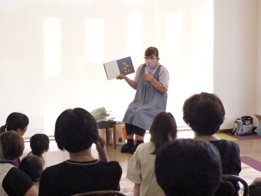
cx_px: 130
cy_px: 98
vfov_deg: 19.1
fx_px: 581
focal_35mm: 77
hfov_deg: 25.3
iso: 1600
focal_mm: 13.8
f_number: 5
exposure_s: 1/250
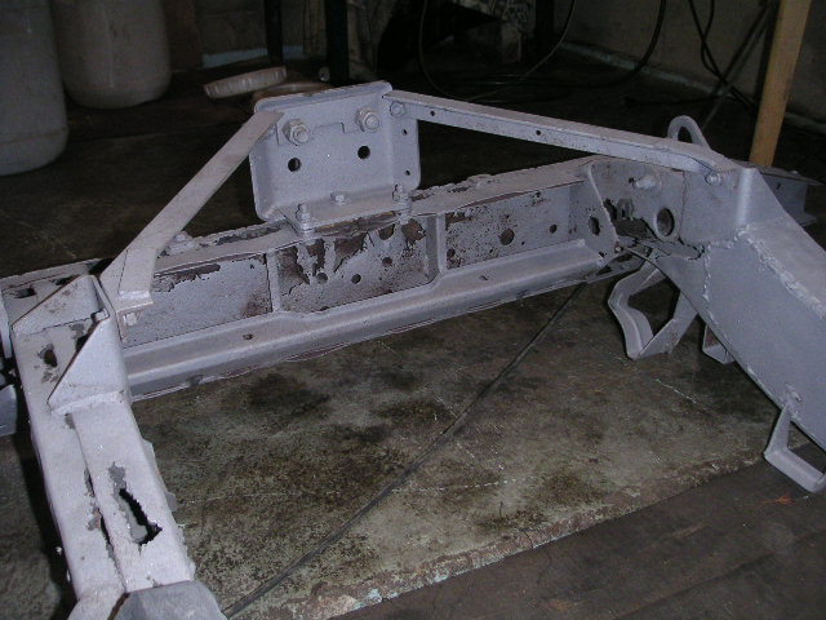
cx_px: 413
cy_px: 310
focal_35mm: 38
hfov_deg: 49.0
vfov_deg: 37.7
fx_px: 907
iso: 160
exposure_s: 1/45
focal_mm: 5.9
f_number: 2.8
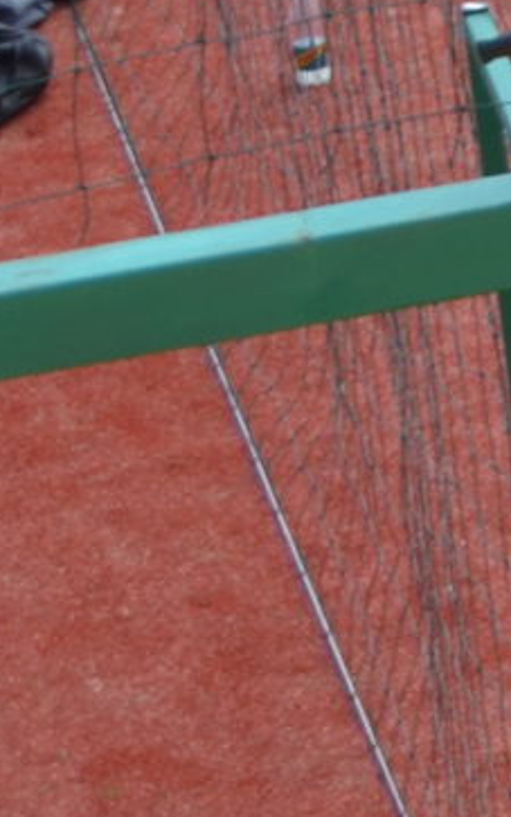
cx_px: 2632
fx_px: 8174
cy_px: -503
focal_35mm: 367
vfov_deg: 5.7
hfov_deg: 3.3
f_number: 6.3
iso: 100
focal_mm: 34
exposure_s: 1/160
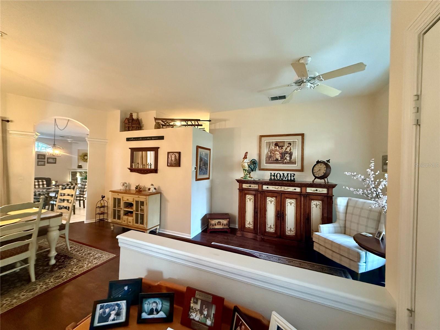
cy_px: 165
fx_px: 178
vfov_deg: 85.7
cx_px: 220
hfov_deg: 102.1
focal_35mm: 14
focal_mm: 2.22
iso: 800
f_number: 2.2
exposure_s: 1/60
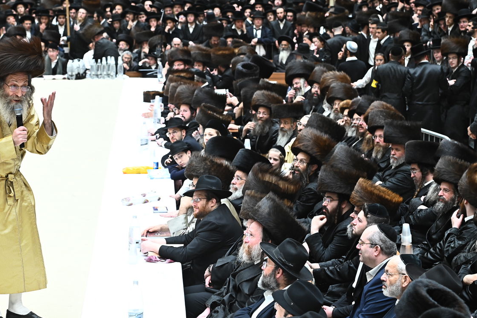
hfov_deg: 19.8
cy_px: 176
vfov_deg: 13.3
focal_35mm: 103
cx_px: 189
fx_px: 1364
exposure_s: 1/200
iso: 2000
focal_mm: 82
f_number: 5.6
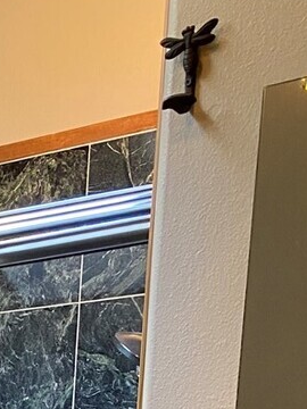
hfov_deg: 12.8
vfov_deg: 15.4
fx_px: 1230
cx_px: -267
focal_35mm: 104
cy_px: 802
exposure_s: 1/60
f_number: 1.8
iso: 125
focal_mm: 4.25
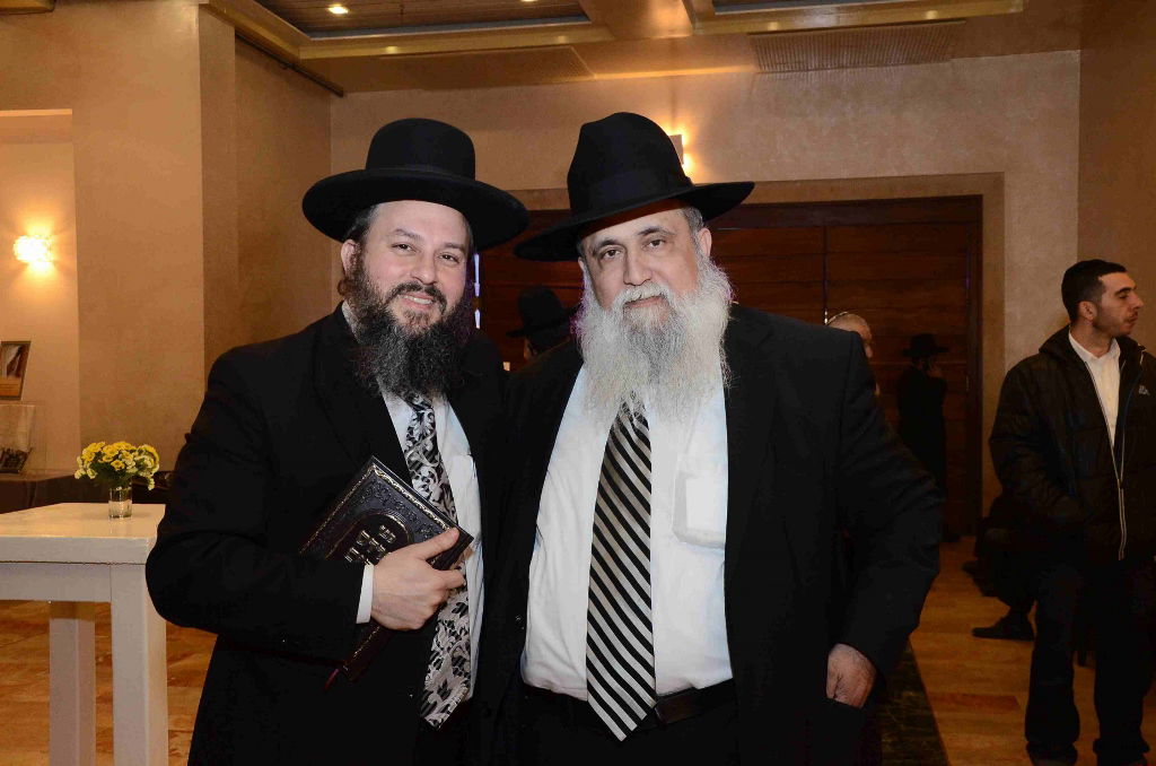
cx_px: 578
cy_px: 383
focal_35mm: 38
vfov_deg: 35.3
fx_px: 1202
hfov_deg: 51.4
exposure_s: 1/60
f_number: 5.6
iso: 2000
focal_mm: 25
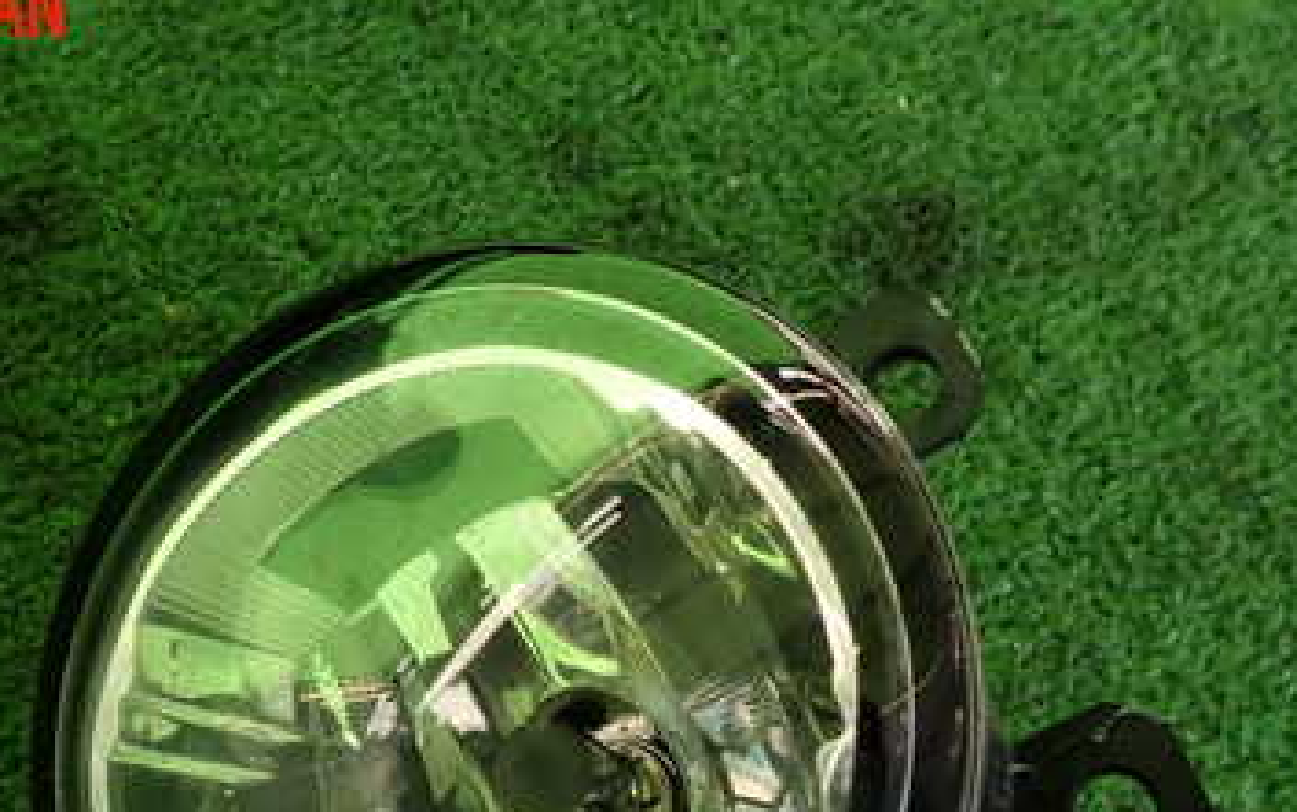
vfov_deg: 27.2
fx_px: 1591
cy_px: 794
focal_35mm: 45
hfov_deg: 44.0
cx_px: 500
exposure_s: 1/80
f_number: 2.8
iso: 100
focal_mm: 4.5
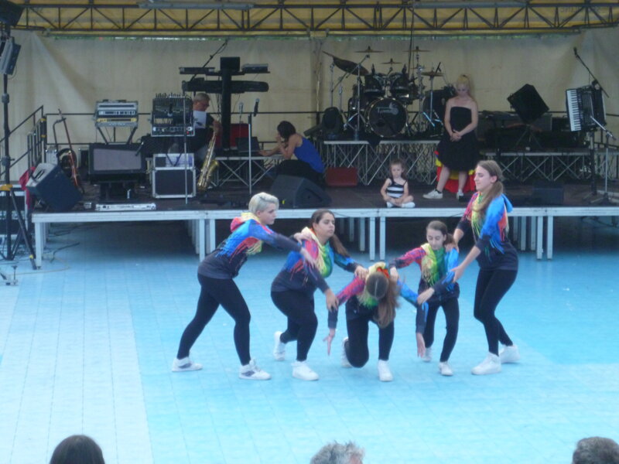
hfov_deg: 18.2
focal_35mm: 108
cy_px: 232
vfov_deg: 13.7
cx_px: 310
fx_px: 1931
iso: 400
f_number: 5.9
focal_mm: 19.2
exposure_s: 1/80
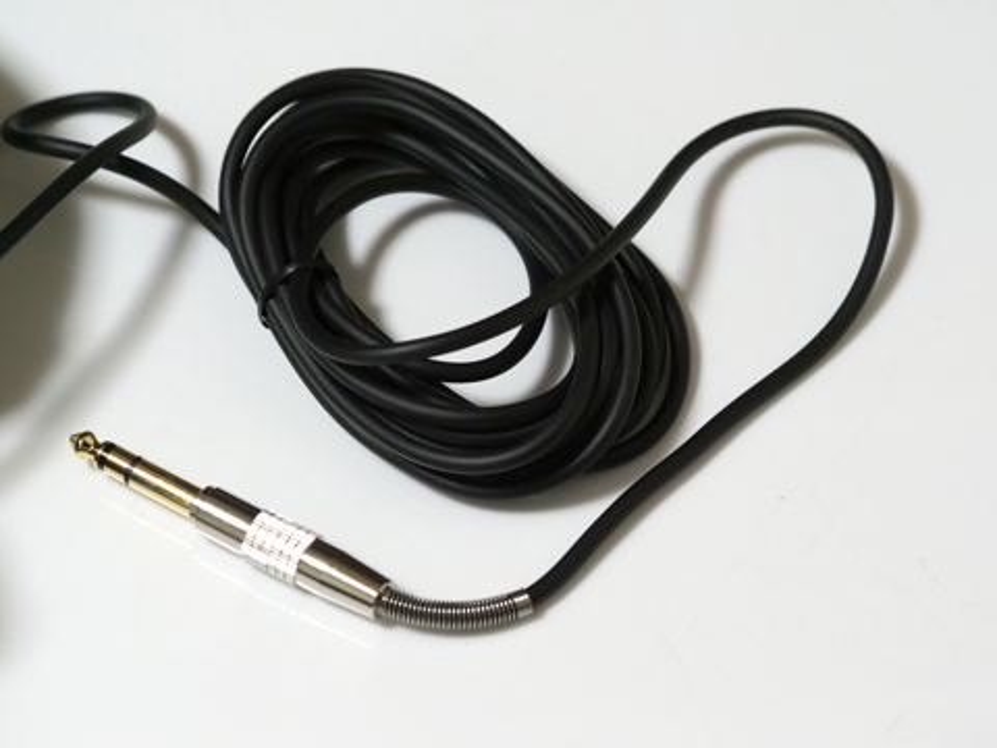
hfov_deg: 16.4
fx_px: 3456
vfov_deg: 12.3
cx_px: 498
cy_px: 374
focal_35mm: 120
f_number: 4
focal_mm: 60
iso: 2500
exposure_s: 1/125
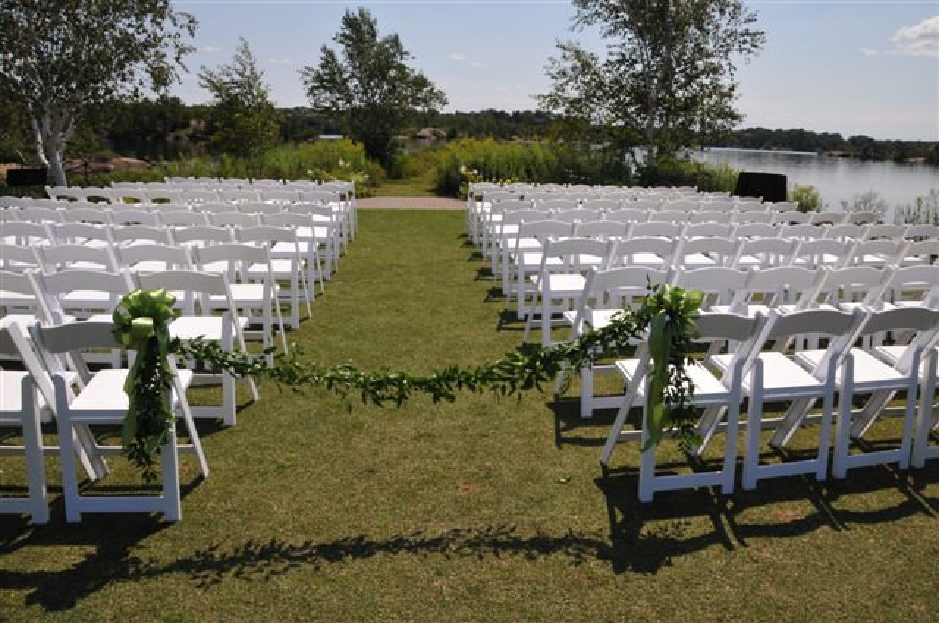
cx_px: 470
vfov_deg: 47.8
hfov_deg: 67.4
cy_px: 312
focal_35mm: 27
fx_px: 703
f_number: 13
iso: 400
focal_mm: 18
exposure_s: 1/640
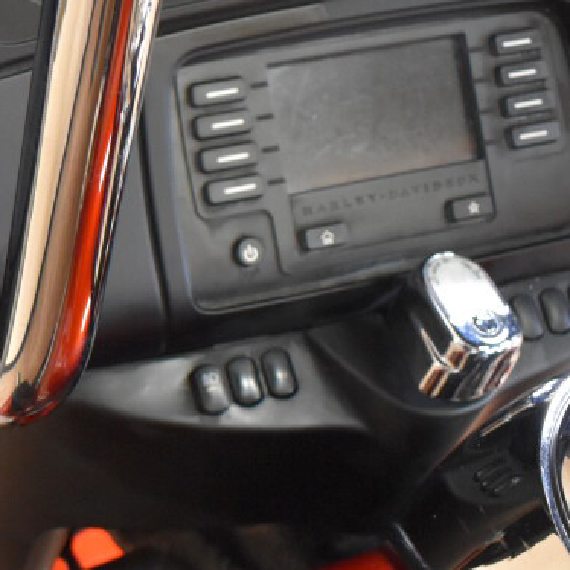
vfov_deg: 19.3
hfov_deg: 17.9
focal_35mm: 90
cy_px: 235
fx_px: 1677
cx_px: -198
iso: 3200
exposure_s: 1/60
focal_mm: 22
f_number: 3.8
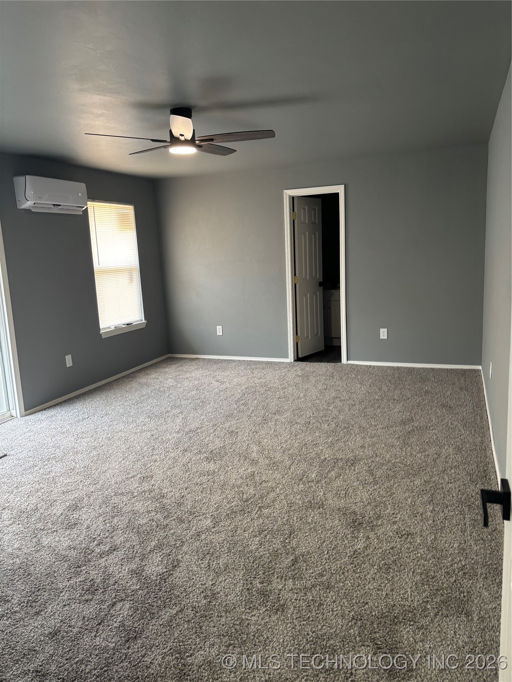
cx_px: 256
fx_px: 513
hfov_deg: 53.1
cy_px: 341
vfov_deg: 67.3
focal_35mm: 26
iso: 125
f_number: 1.6
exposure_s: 1/69
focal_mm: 5.96
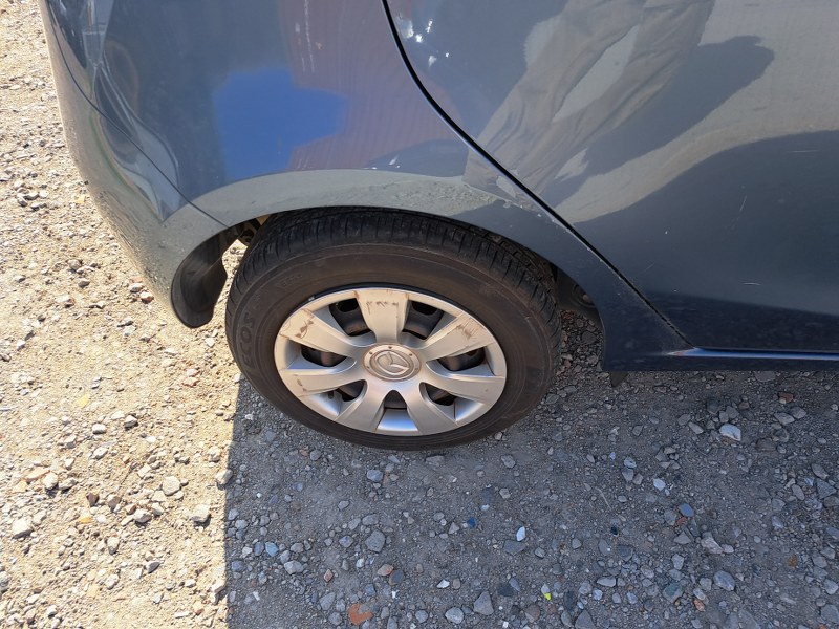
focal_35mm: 24
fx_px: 582
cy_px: 314
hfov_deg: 71.6
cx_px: 420
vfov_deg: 56.8
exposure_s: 1/413
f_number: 1.8
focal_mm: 5.23
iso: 50
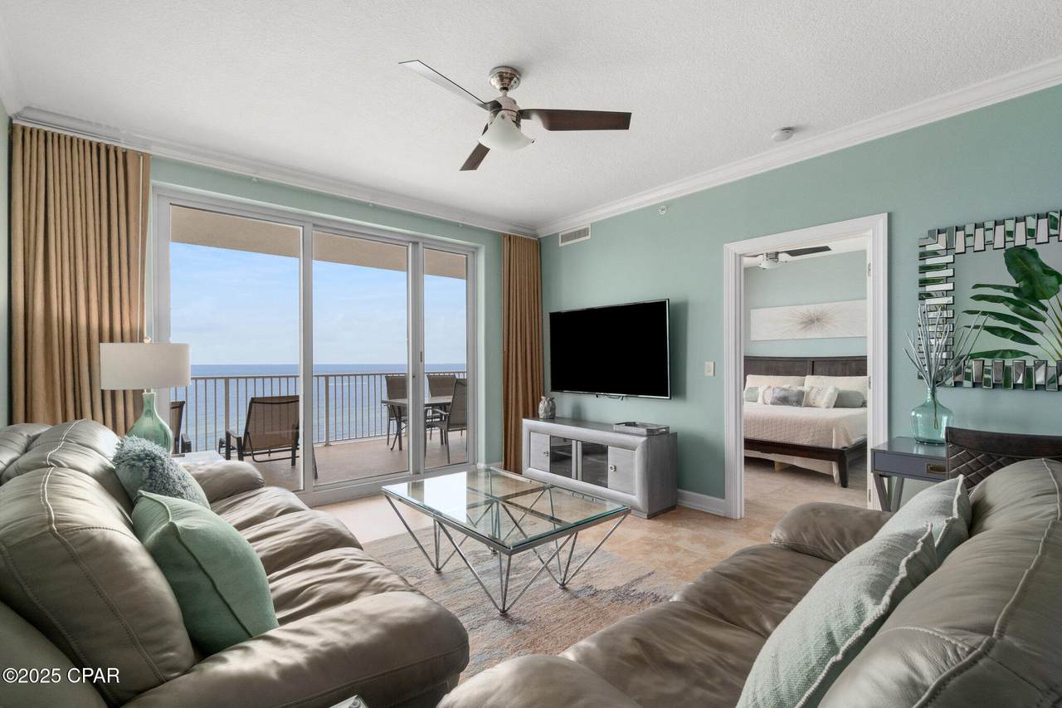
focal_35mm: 15
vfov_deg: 77.3
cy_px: 354
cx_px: 531
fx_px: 442
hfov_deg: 100.4
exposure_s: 1/13
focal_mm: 10
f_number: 8
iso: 800
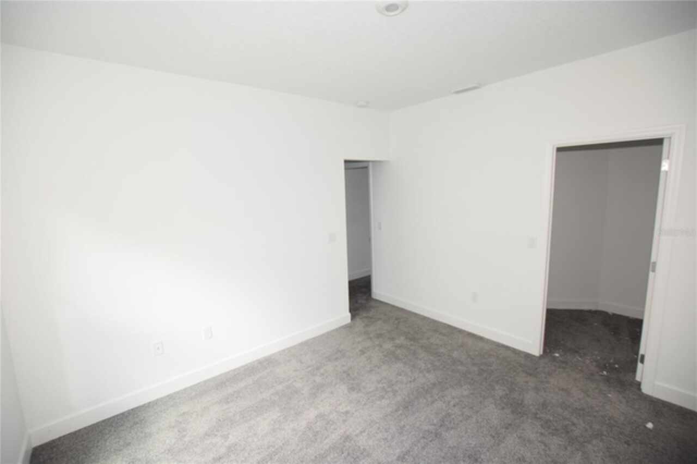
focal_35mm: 15
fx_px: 290
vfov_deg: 77.3
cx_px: 348
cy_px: 232
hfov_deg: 100.4
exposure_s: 1/60
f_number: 3.5
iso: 1000
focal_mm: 10
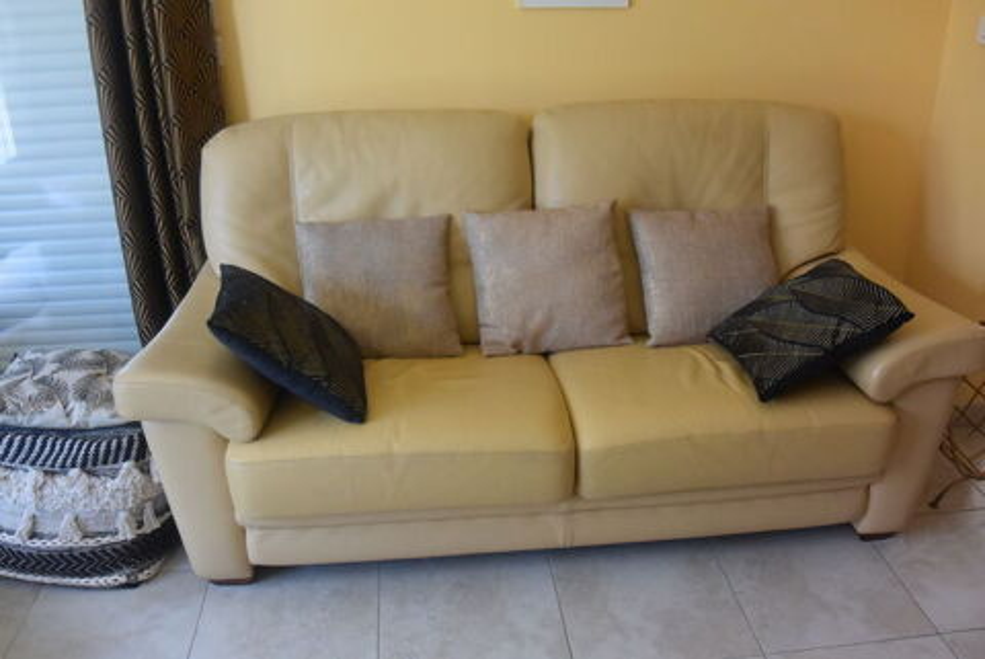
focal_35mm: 29
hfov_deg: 63.6
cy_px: 330
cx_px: 492
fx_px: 794
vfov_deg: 45.0
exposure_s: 1/125
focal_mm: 11
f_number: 3.5
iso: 1600
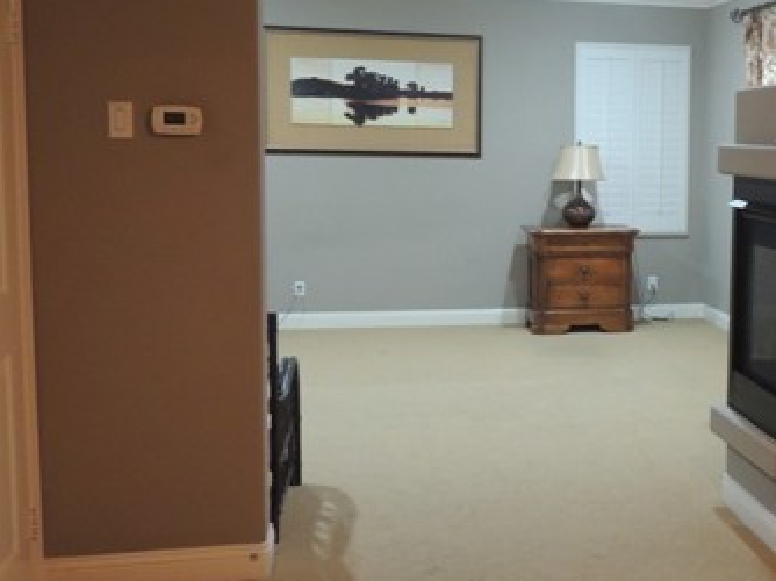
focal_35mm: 46
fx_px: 1030
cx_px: 653
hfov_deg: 39.2
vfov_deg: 31.4
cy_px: 244
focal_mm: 4.3
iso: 400
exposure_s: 1/10
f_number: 3
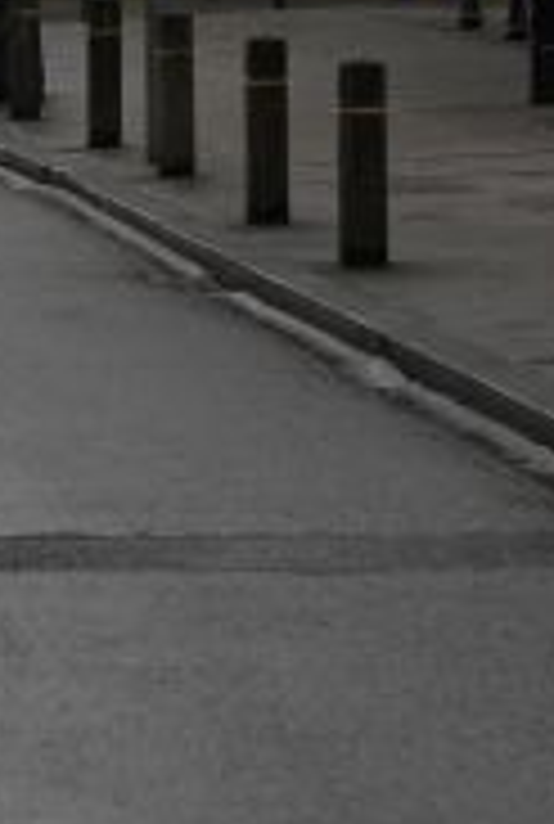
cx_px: -536
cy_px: -144
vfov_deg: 6.9
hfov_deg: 4.6
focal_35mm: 297
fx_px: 6817
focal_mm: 38
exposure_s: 1/400
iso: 400
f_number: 3.5
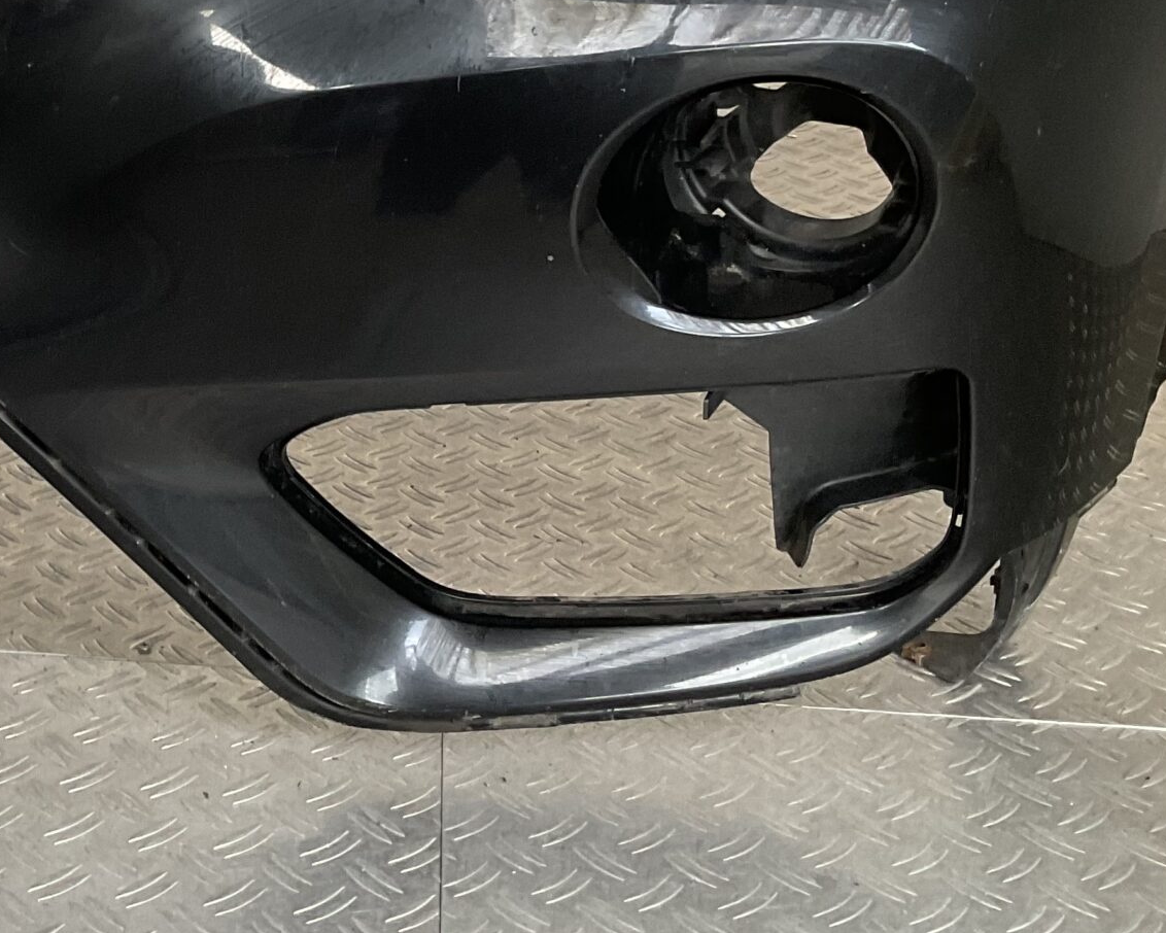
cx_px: 42
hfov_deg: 28.1
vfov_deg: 23.4
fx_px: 2209
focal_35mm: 64
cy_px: 136
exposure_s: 1/60
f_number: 1.8
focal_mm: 3
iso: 50
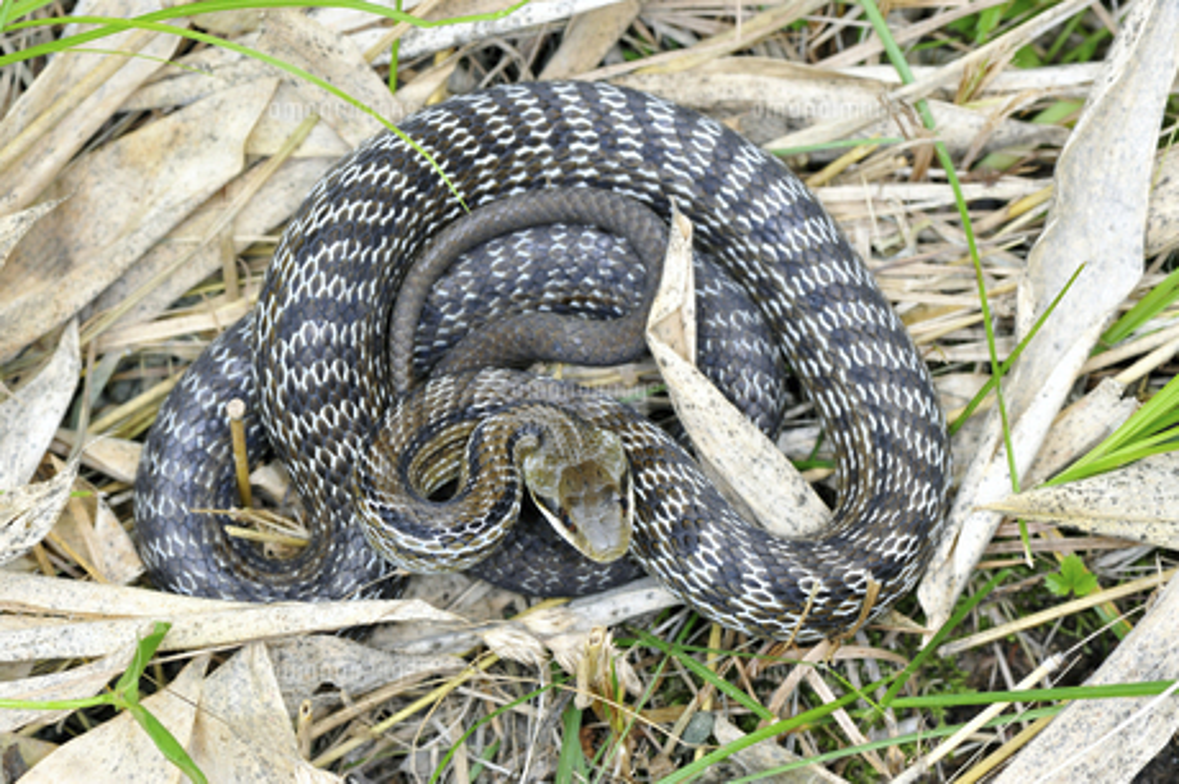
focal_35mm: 105
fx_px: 3436
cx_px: 590
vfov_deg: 13.0
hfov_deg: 19.5
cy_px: 392
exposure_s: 1/125
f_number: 9.5
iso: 800
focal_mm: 105
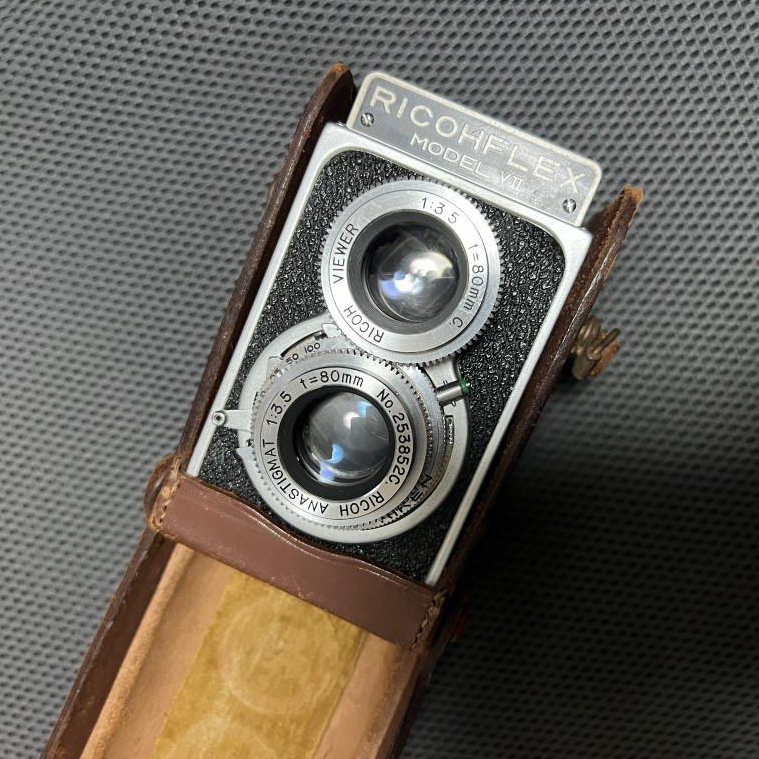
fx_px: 769
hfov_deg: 52.4
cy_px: 383
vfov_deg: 52.5
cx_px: 425
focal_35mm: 31
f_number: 1.5
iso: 500
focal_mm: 5.7
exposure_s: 1/50
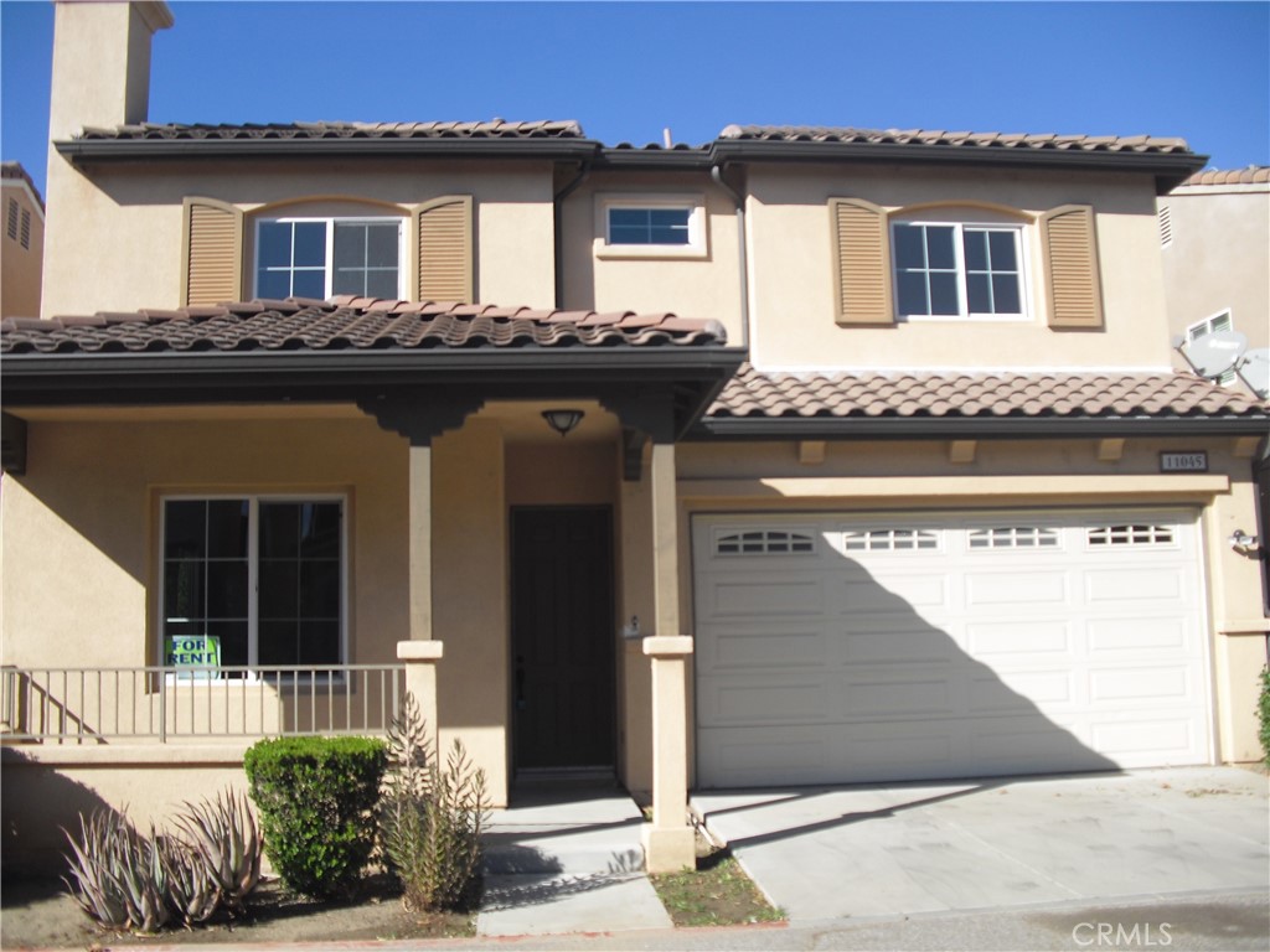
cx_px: 635
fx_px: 1321
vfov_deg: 39.7
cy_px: 476
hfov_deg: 51.4
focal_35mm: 36
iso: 64
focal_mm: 6.3
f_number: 7.8
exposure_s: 1/100
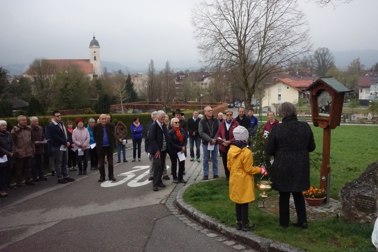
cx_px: 189
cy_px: 126
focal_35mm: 35
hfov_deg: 54.4
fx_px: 367
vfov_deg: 37.9
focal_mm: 12.99
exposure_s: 1/1600
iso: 4000
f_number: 10
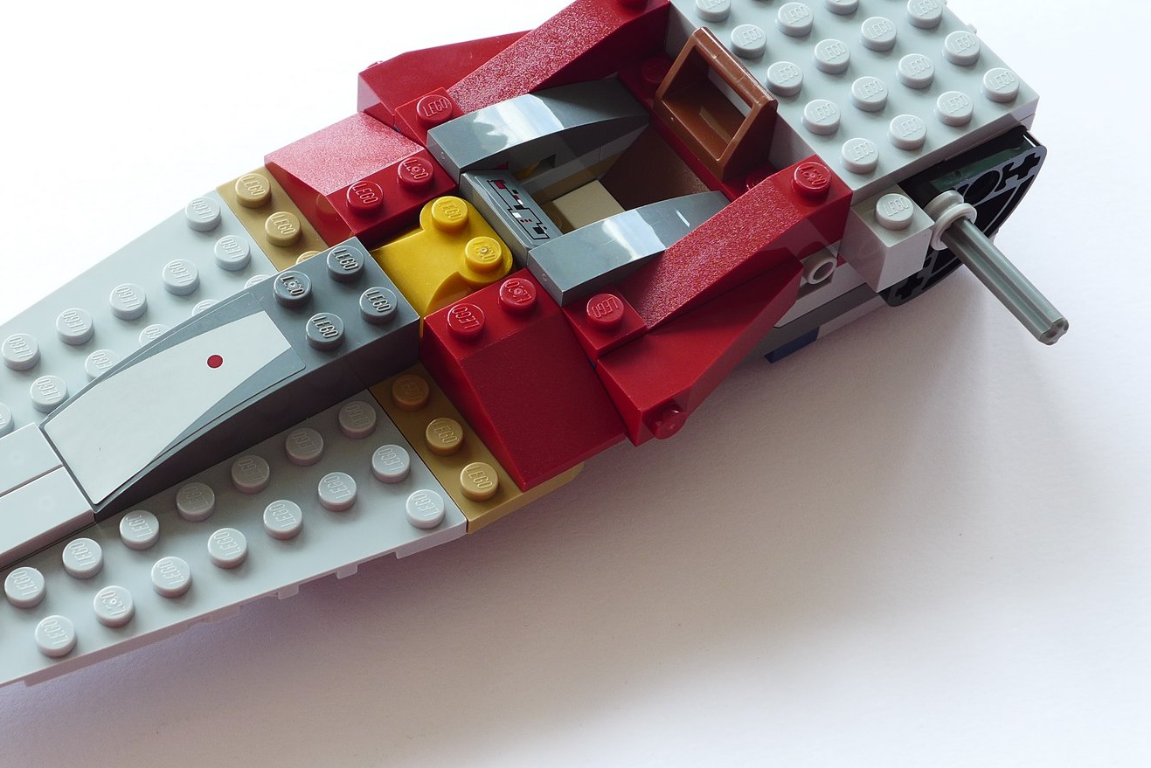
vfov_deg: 15.9
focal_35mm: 86
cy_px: 318
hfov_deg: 23.5
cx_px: 341
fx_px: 2750
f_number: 4
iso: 80
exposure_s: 1/40
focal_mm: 11.8
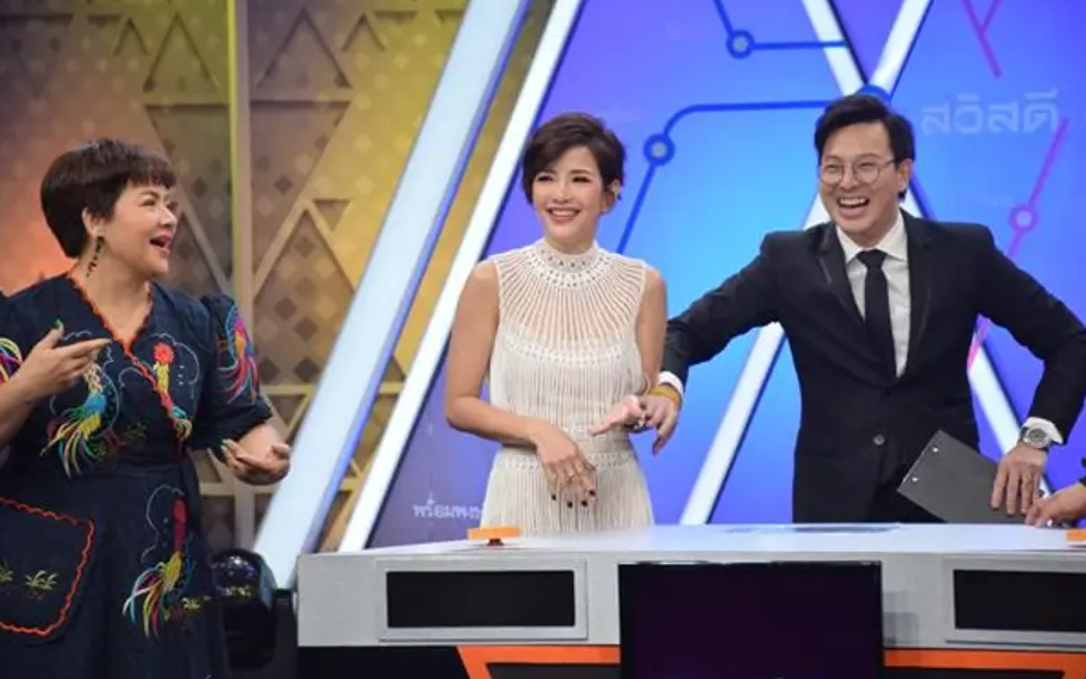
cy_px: 327
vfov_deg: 8.1
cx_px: 543
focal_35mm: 162
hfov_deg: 13.0
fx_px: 4780
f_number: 5.6
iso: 640
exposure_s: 1/200
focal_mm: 105
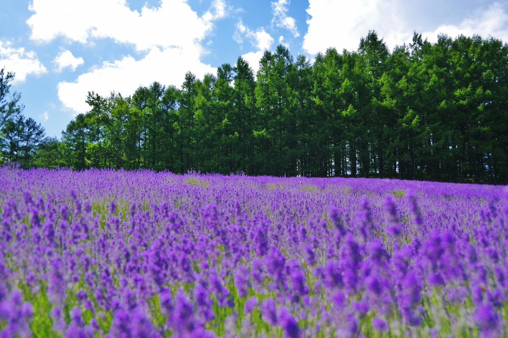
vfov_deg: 36.8
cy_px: 169
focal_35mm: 36
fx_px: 508
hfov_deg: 53.2
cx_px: 254
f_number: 5
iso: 100
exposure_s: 1/640
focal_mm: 24
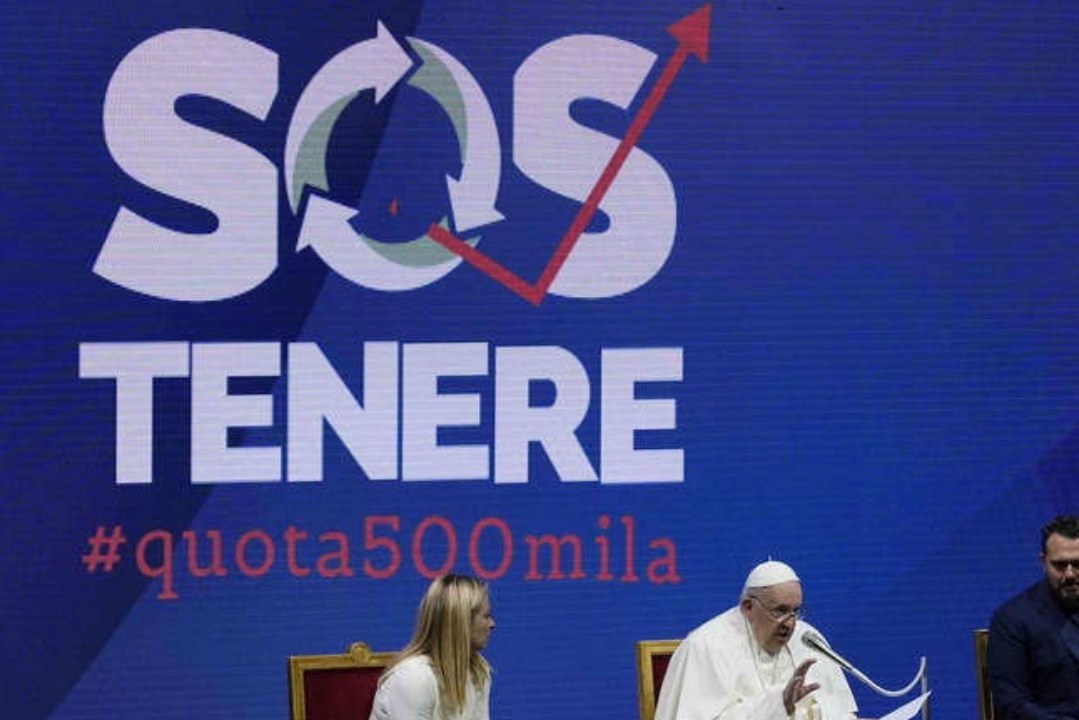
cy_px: 527
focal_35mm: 249
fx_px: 7464
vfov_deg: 5.5
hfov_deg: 8.3
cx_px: 673
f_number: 5
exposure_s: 1/800
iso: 500
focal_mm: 105
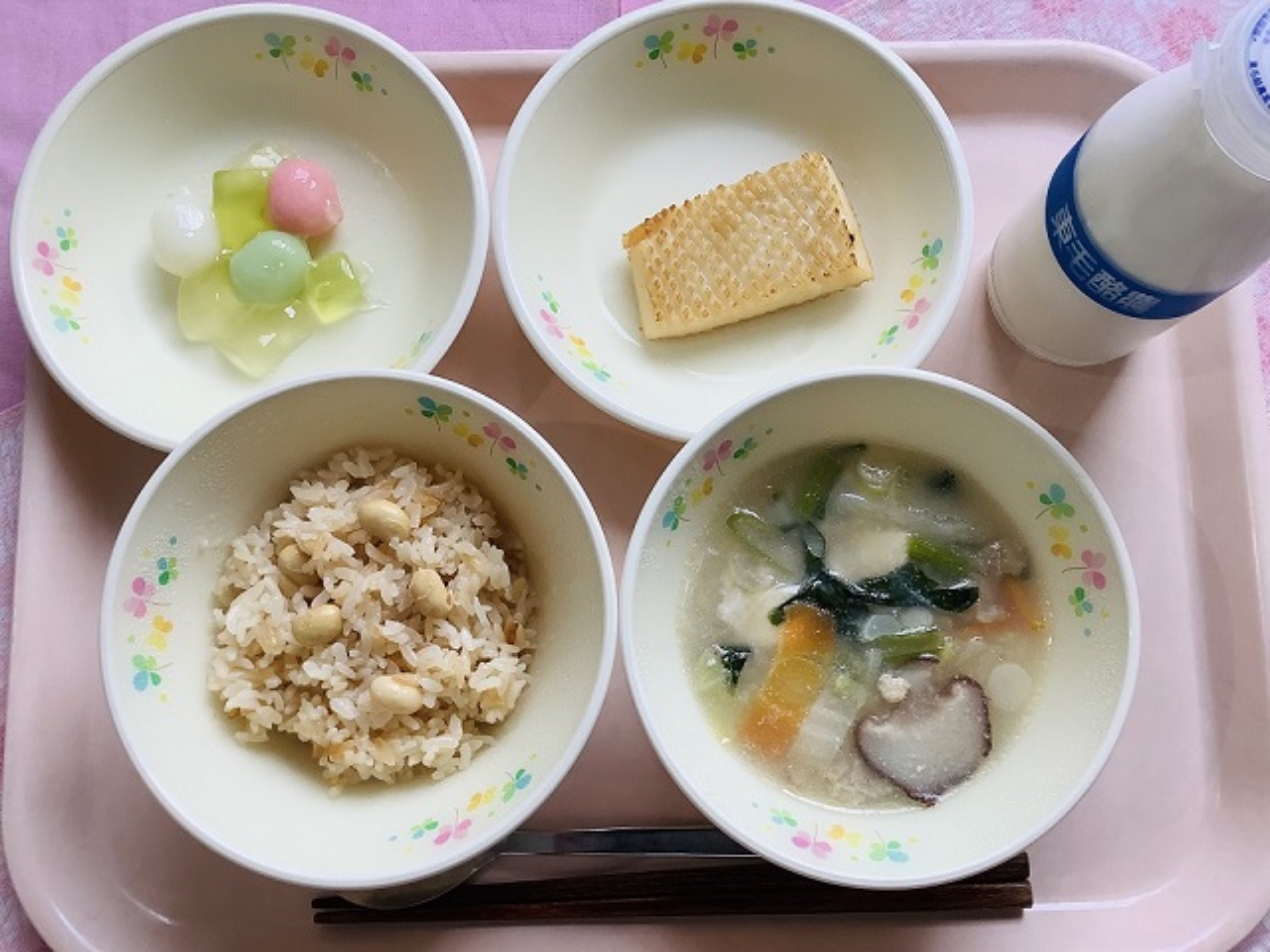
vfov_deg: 45.4
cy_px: 476
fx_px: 1137
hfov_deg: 58.4
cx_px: 635
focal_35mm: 31
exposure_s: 1/100
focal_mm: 3.3
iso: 40
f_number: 2.4
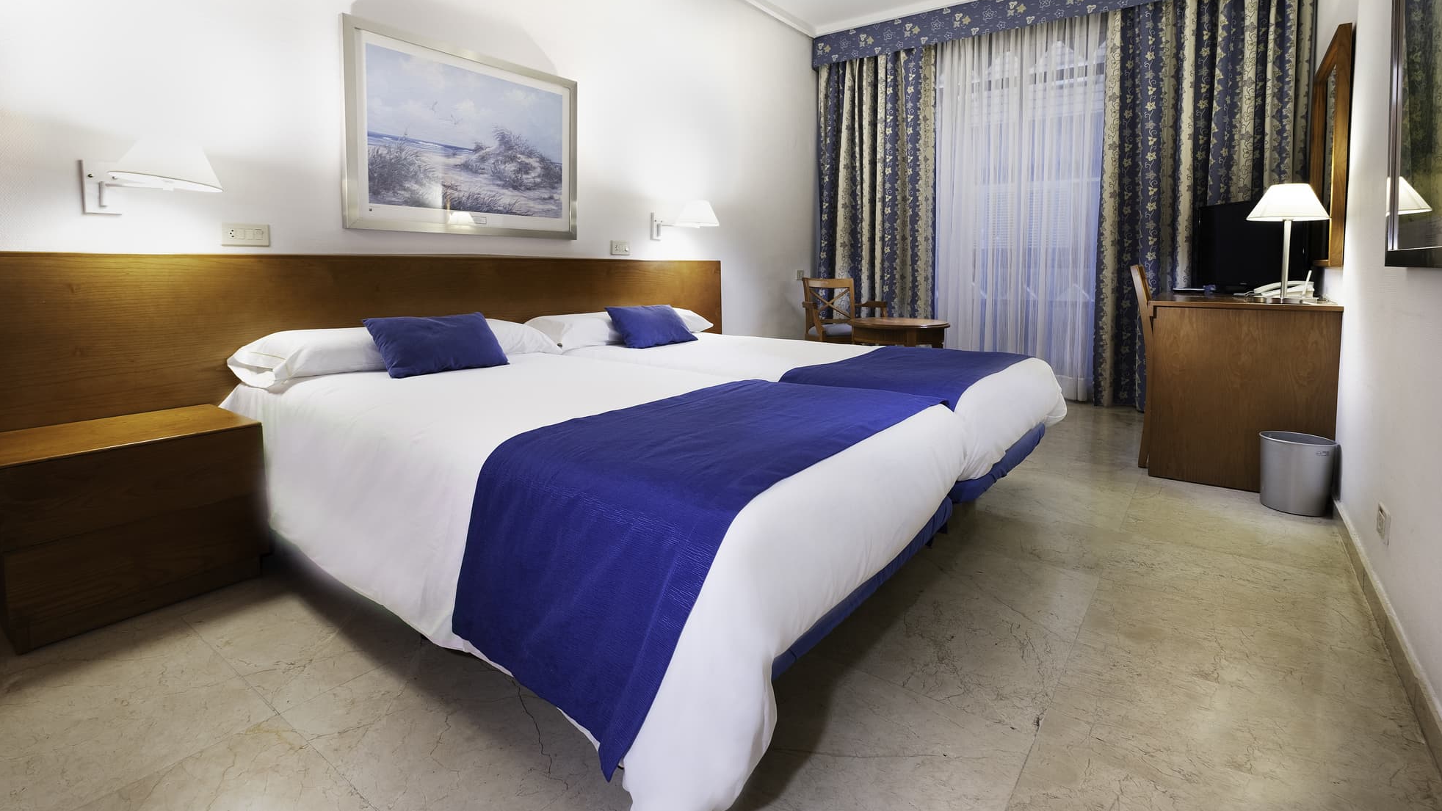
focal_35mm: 16
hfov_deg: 99.4
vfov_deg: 66.9
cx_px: 733
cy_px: 365
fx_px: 612
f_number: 4
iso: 200
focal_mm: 10
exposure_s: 1/8
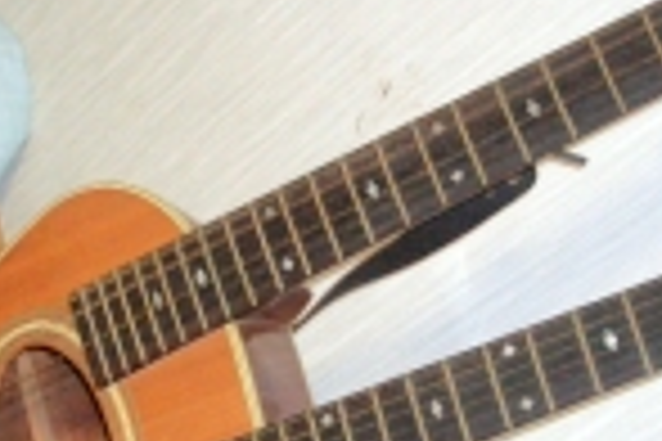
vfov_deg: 13.7
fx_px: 1820
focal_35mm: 99
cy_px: 369
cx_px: 243
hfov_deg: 20.6
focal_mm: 5.8
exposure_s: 1/60
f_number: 2.6
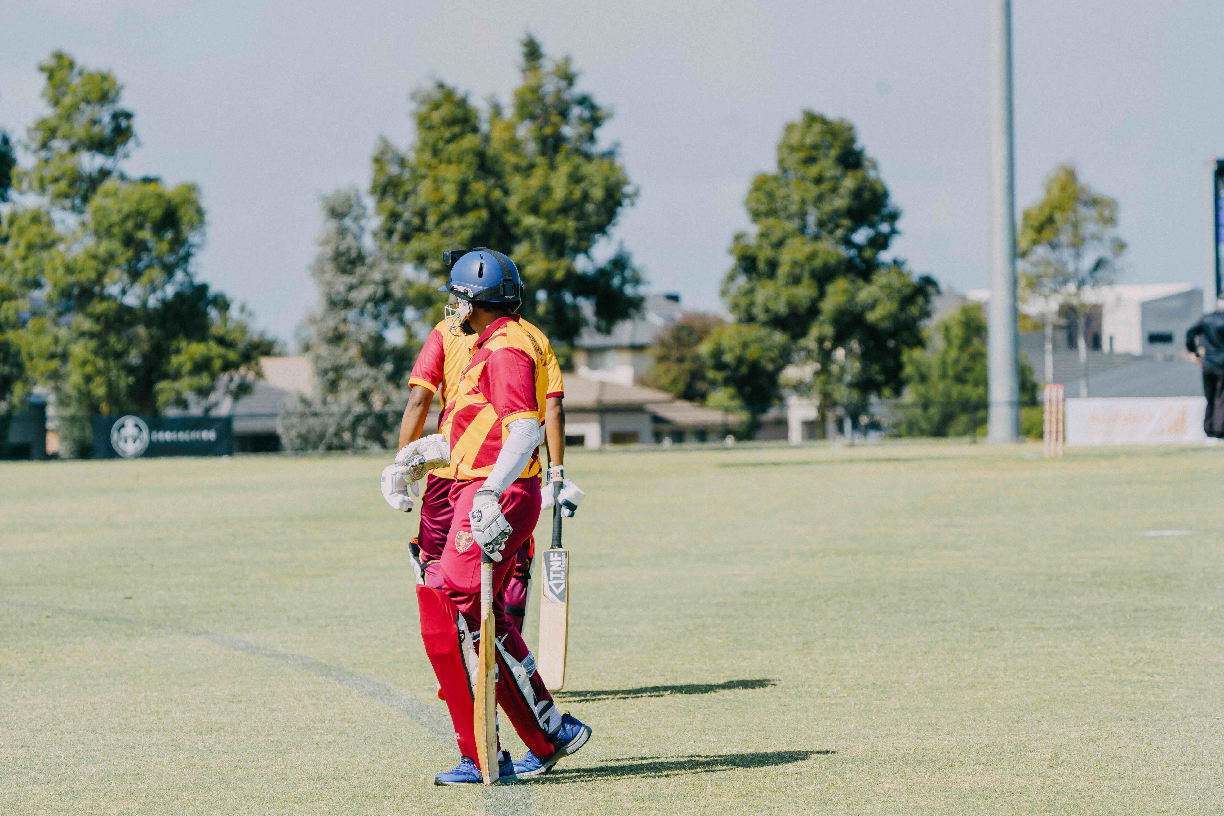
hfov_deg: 10.0
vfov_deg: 6.7
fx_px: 6969
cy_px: 408
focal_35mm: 205
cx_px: 612
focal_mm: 205
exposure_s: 1/1000
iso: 250
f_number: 6.3
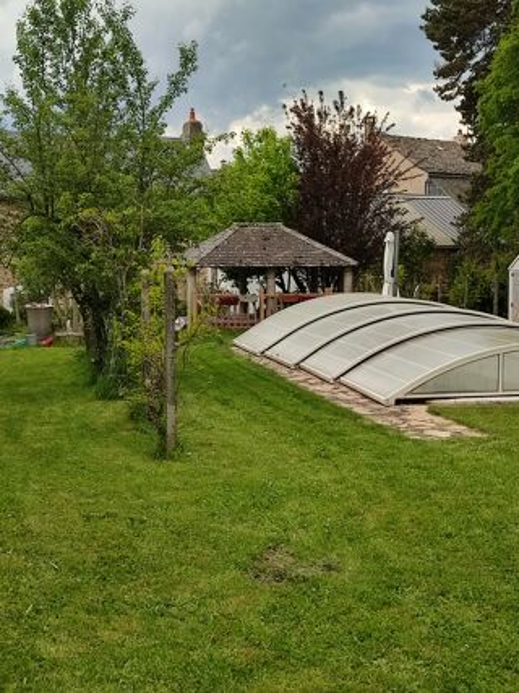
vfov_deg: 69.4
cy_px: 346
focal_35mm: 25
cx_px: 260
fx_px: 500
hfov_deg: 54.9
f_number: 1.9
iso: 50
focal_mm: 6.04
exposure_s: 1/545
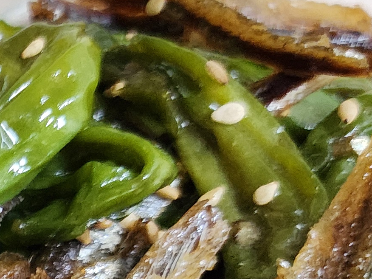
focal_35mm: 105
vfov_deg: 13.2
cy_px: 437
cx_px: -255
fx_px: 1128
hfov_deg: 16.3
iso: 1000
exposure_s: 1/120
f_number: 1.8
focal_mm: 6.4
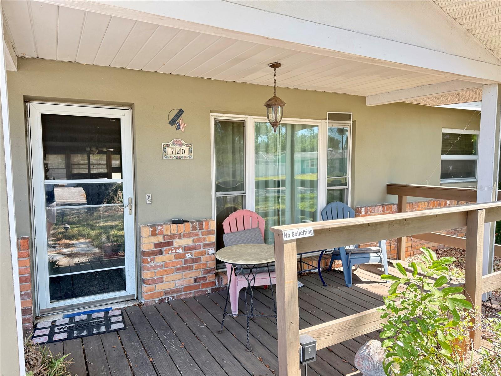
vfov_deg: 56.8
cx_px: 250
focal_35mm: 24
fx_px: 347
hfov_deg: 71.6
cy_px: 188
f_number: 1.78
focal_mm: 6.76
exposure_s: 1/243
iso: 125
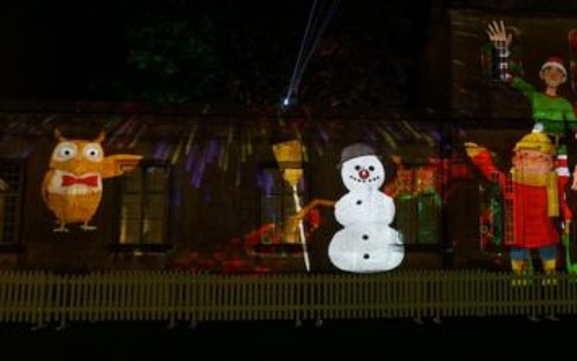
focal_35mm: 50
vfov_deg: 25.6
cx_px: 426
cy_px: 102
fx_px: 786
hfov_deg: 39.3
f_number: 2.8
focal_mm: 30
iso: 3200
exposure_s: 1/60
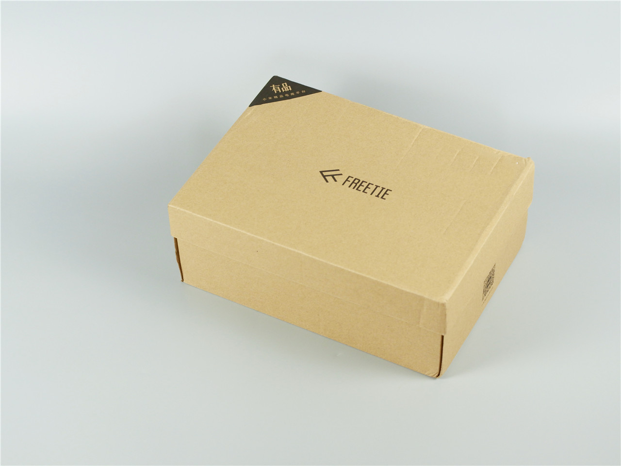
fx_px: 1543
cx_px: 310
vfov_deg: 17.2
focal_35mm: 86
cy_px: 233
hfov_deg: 22.8
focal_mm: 43
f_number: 3.5
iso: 400
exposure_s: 1/80
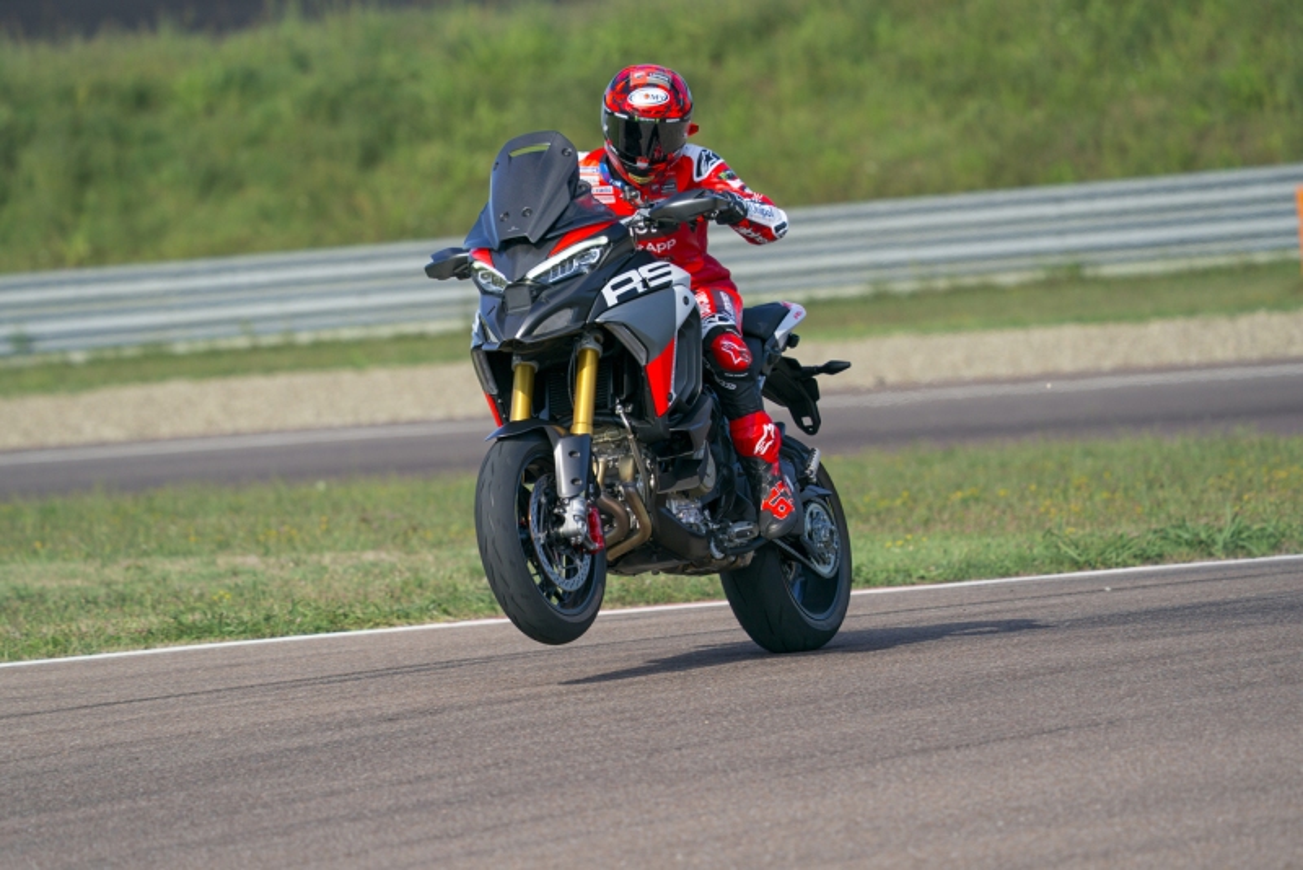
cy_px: 435
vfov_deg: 4.2
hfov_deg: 6.4
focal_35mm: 324
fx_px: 11731
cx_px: 652
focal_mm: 324
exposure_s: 1/1250
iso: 400
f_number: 6.3
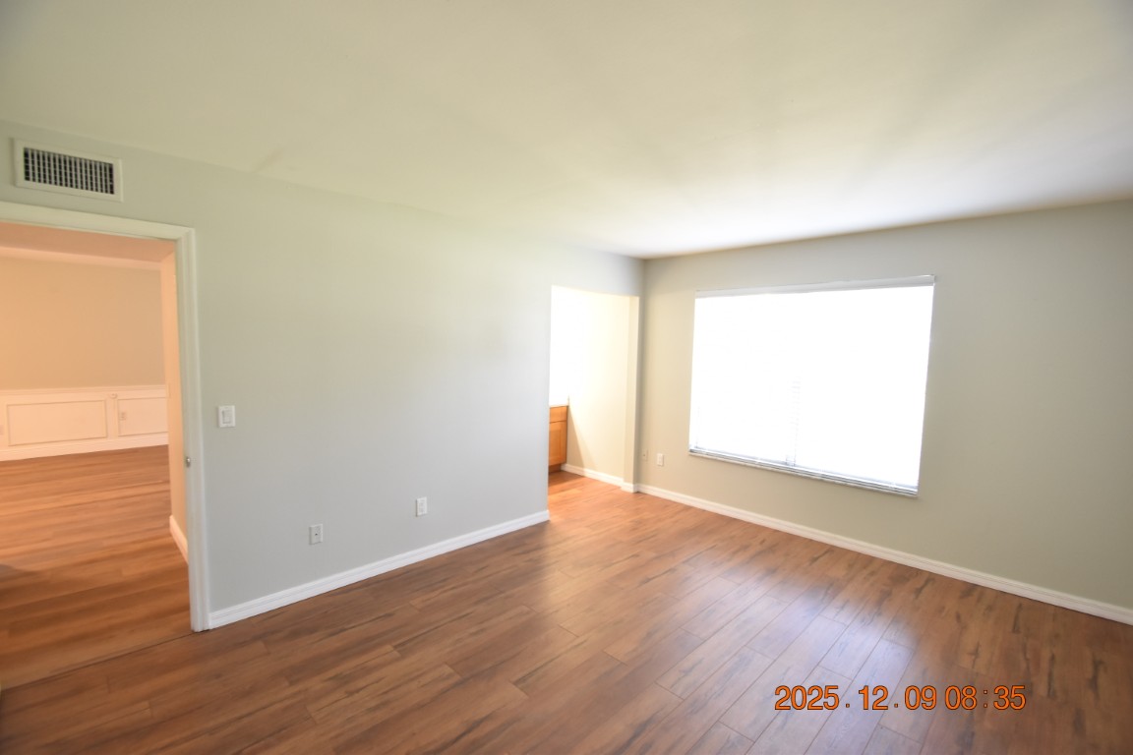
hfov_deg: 100.4
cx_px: 566
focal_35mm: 15
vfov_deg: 77.3
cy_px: 378
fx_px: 472
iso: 800
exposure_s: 1/20
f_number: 3.5
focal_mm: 10
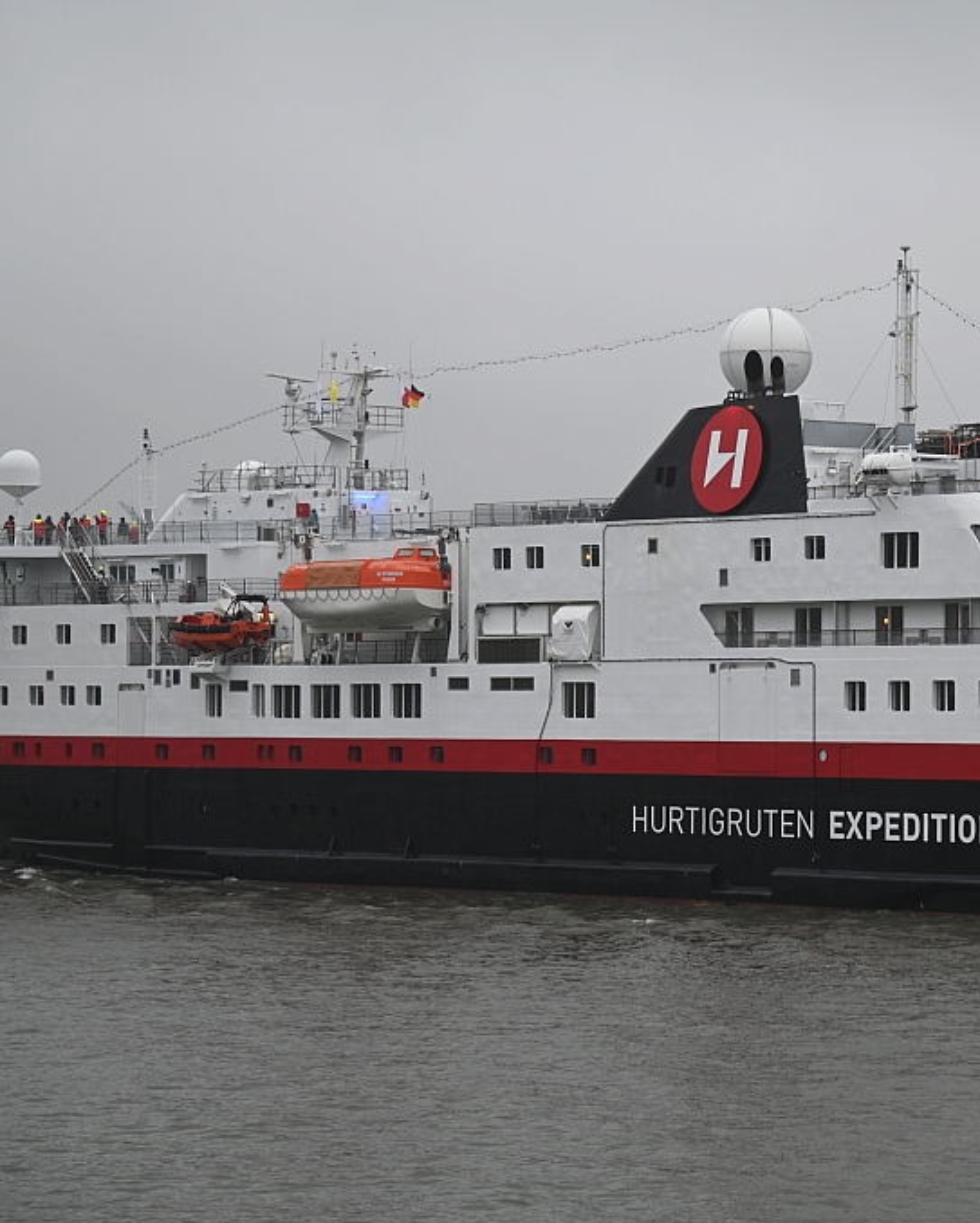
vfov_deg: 15.8
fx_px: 4420
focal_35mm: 122
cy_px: 616
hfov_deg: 12.6
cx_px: 722
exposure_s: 1/500
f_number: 4
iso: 200
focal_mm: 86
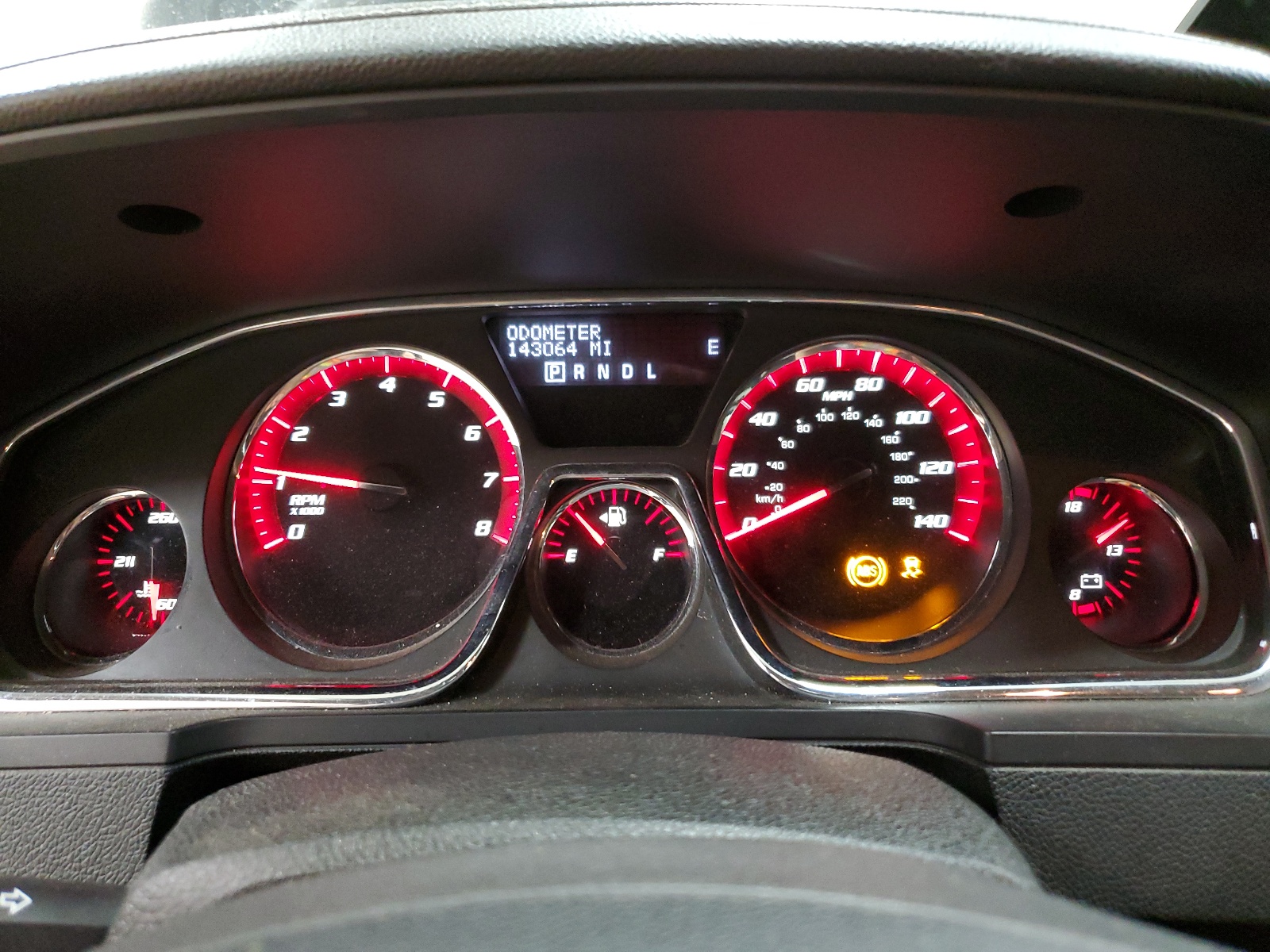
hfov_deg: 67.3
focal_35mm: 26
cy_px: 476
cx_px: 635
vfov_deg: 53.1
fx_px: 954
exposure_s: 1/15
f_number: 1.5
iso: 291
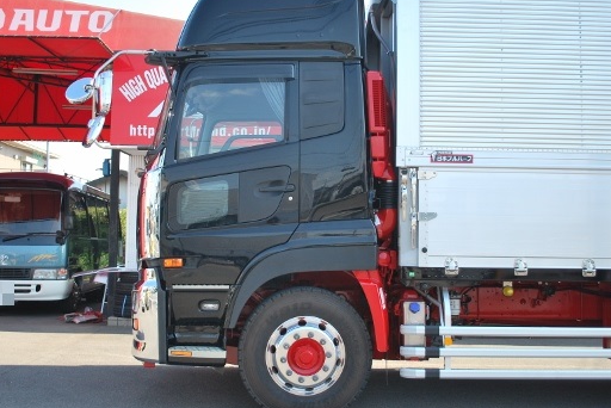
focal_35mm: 45
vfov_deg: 29.9
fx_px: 764
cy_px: 199
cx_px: 285
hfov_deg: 43.6
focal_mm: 24
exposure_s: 1/500
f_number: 4.2
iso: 220
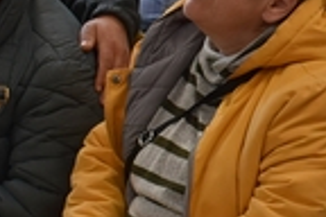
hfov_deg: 11.5
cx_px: 543
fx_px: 1530
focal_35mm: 169
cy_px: 5
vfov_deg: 8.1
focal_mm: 18
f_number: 5
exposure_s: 1/100
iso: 400
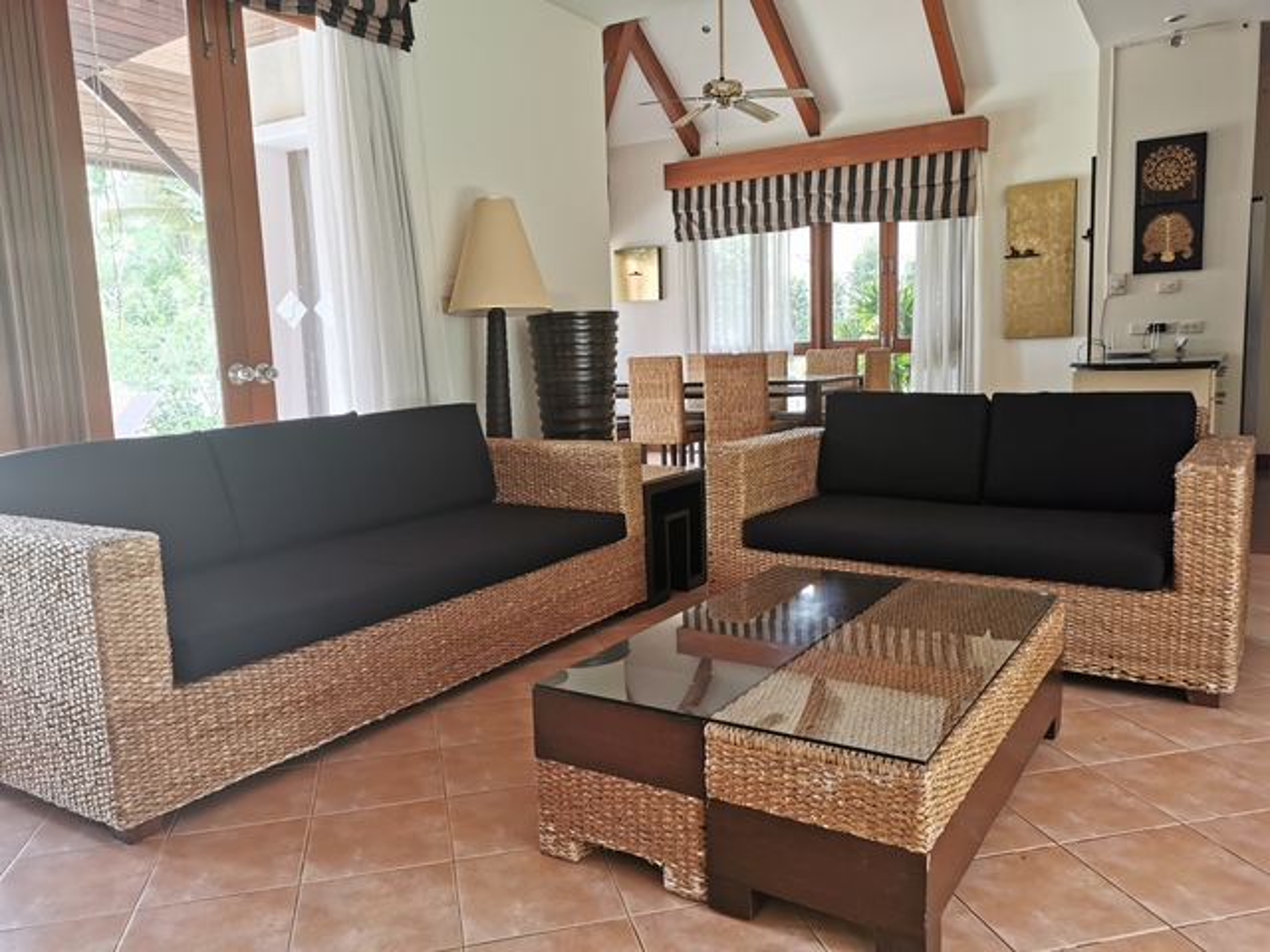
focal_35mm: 27
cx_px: 635
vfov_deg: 51.4
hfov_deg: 65.3
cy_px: 476
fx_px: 991
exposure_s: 1/100
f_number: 1.8
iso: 100
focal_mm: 5.58
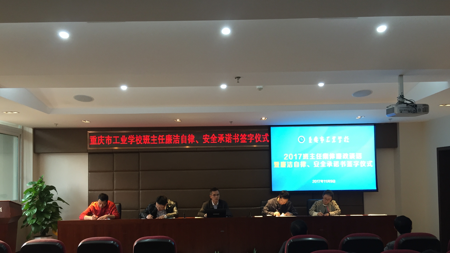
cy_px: 160
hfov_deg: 61.0
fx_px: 382
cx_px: 223
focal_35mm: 32
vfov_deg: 36.4
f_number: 2.2
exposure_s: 1/30
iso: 80
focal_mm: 4.15
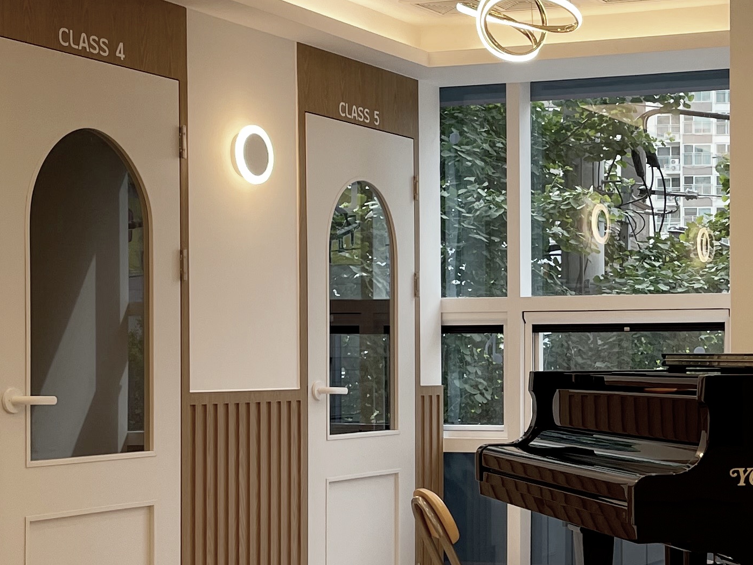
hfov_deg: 25.0
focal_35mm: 75
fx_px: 1631
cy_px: 383
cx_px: 713
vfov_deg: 19.6
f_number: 1.6
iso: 32
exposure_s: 1/192
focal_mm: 4.2
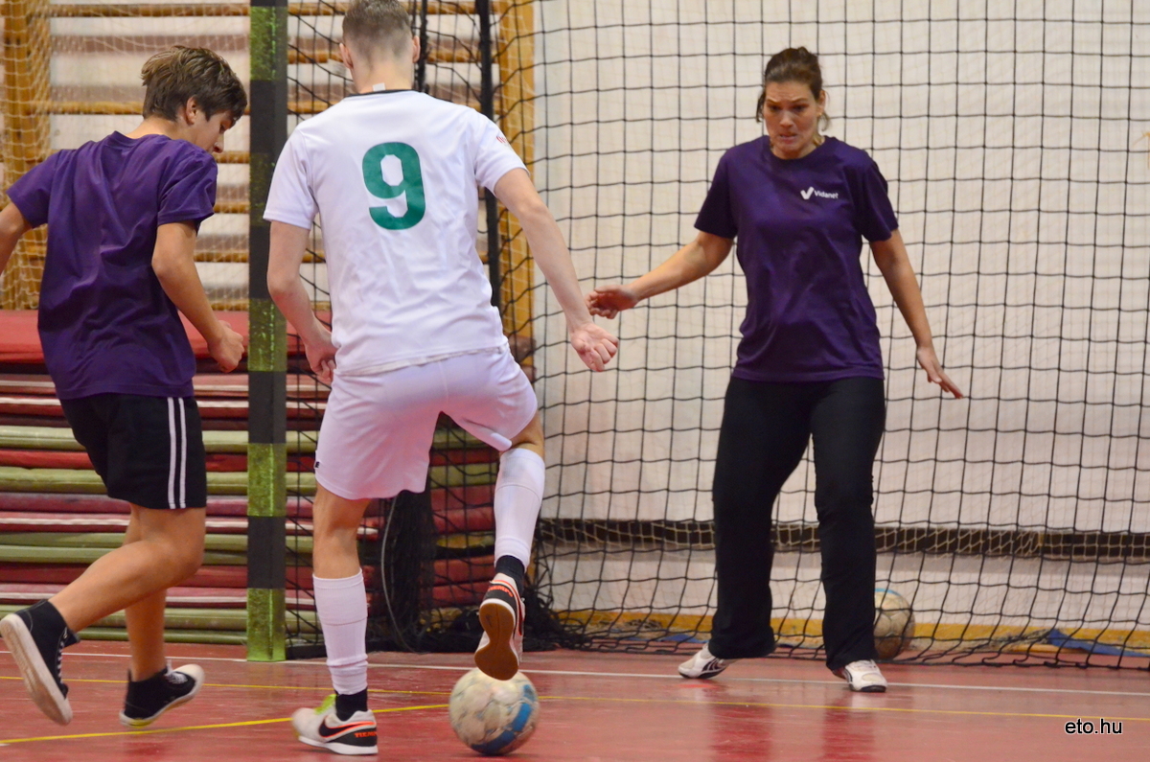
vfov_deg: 5.1
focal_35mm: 270
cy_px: 381
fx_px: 8608
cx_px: 575
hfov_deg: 7.6
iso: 3200
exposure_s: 1/320
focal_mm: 180
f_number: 5
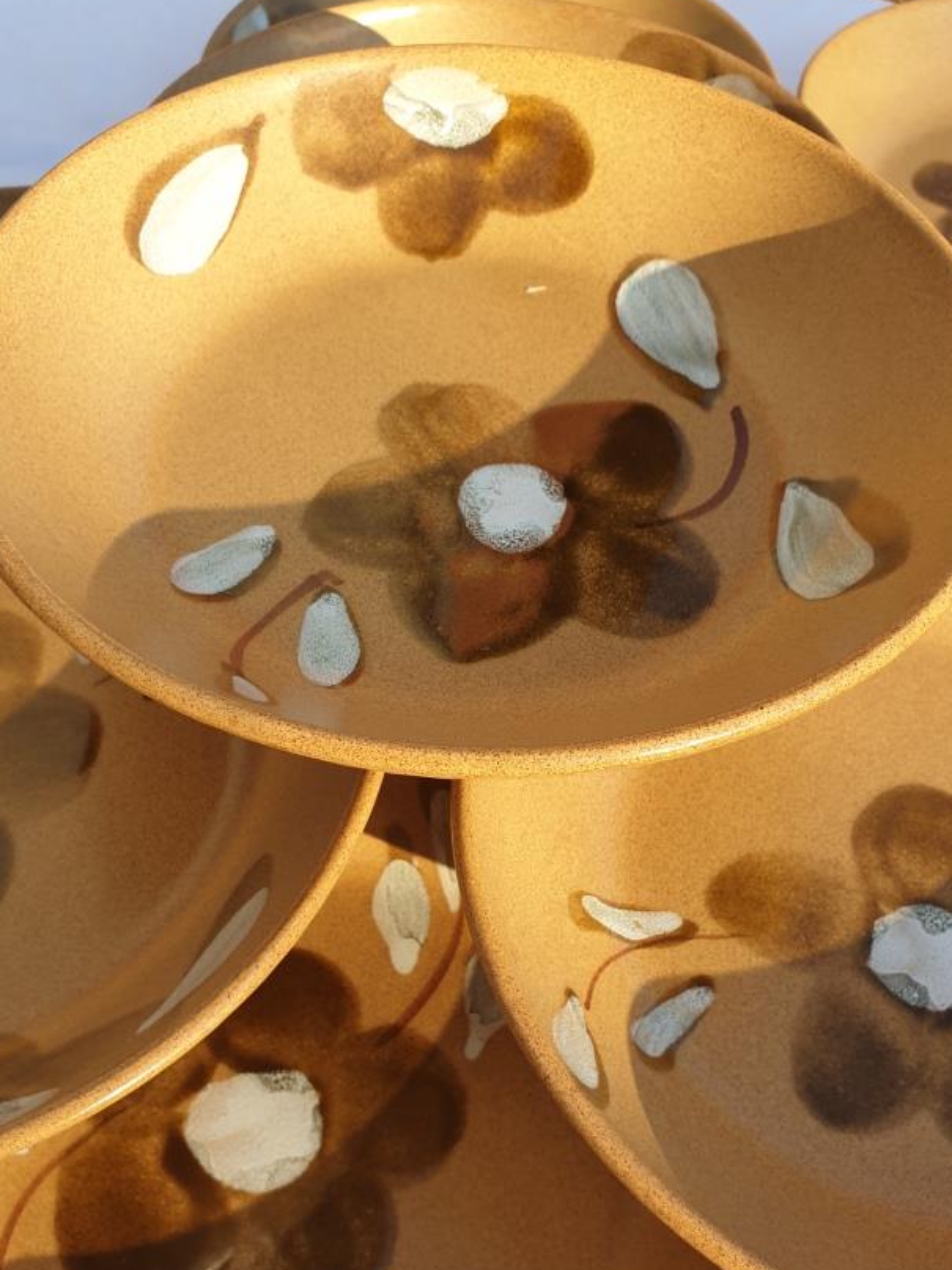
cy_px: 762
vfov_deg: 55.0
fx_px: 1210
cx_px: 441
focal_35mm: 33
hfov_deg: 42.9
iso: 50
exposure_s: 1/492
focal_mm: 4.3
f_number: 2.4
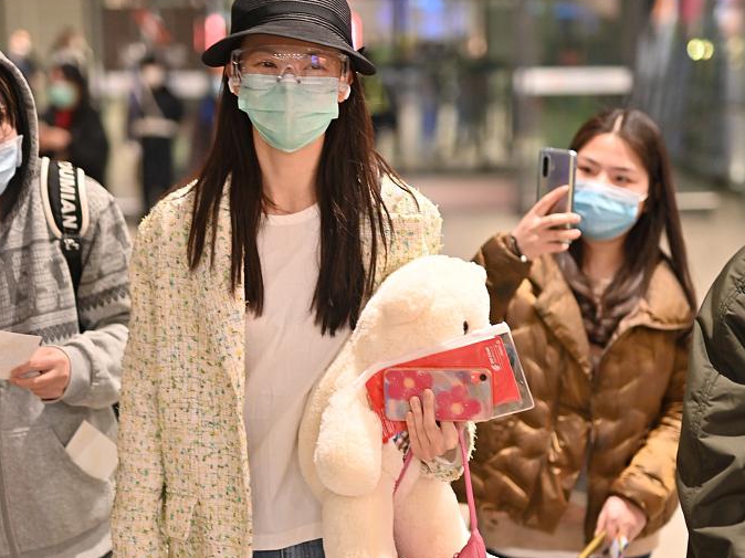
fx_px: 1571
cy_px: 378
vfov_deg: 20.1
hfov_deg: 26.7
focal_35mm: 73
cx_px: 370
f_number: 1.4
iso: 1250
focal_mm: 50
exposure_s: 1/320
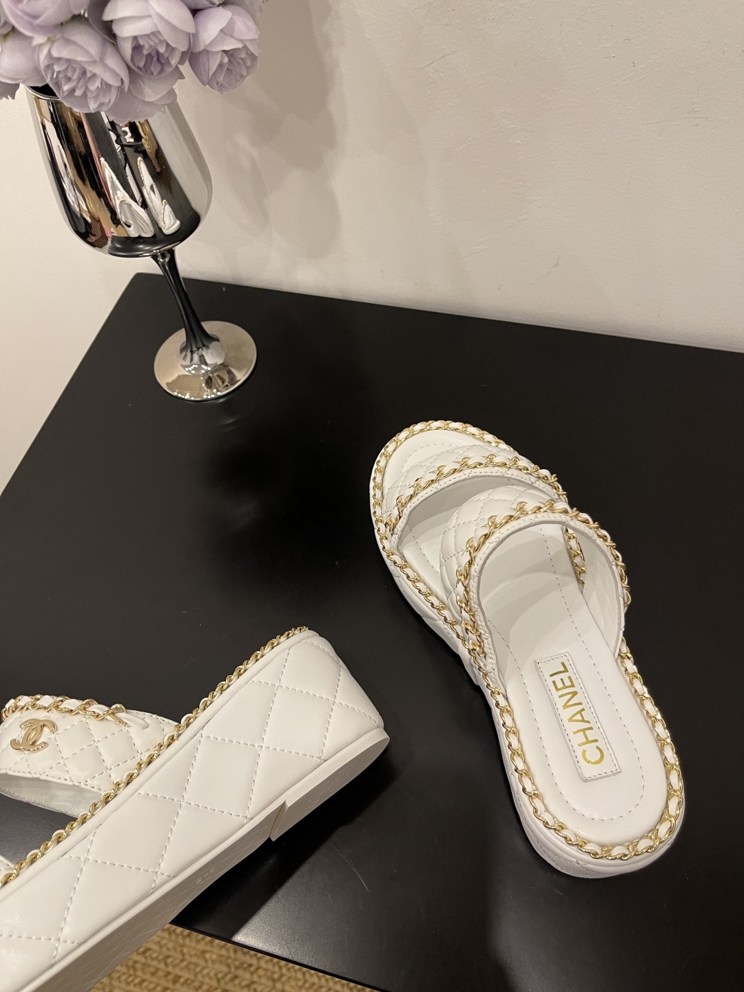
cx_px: 372
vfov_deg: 67.3
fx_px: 745
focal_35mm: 26
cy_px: 496
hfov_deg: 53.1
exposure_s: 1/60
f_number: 1.6
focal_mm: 5.1
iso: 200
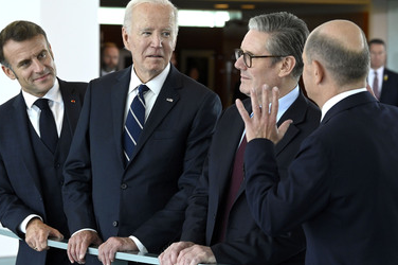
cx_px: 197
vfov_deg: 8.8
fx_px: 1723
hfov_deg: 13.2
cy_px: 125
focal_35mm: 156
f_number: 7.1
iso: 4000
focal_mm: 130
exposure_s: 1/640
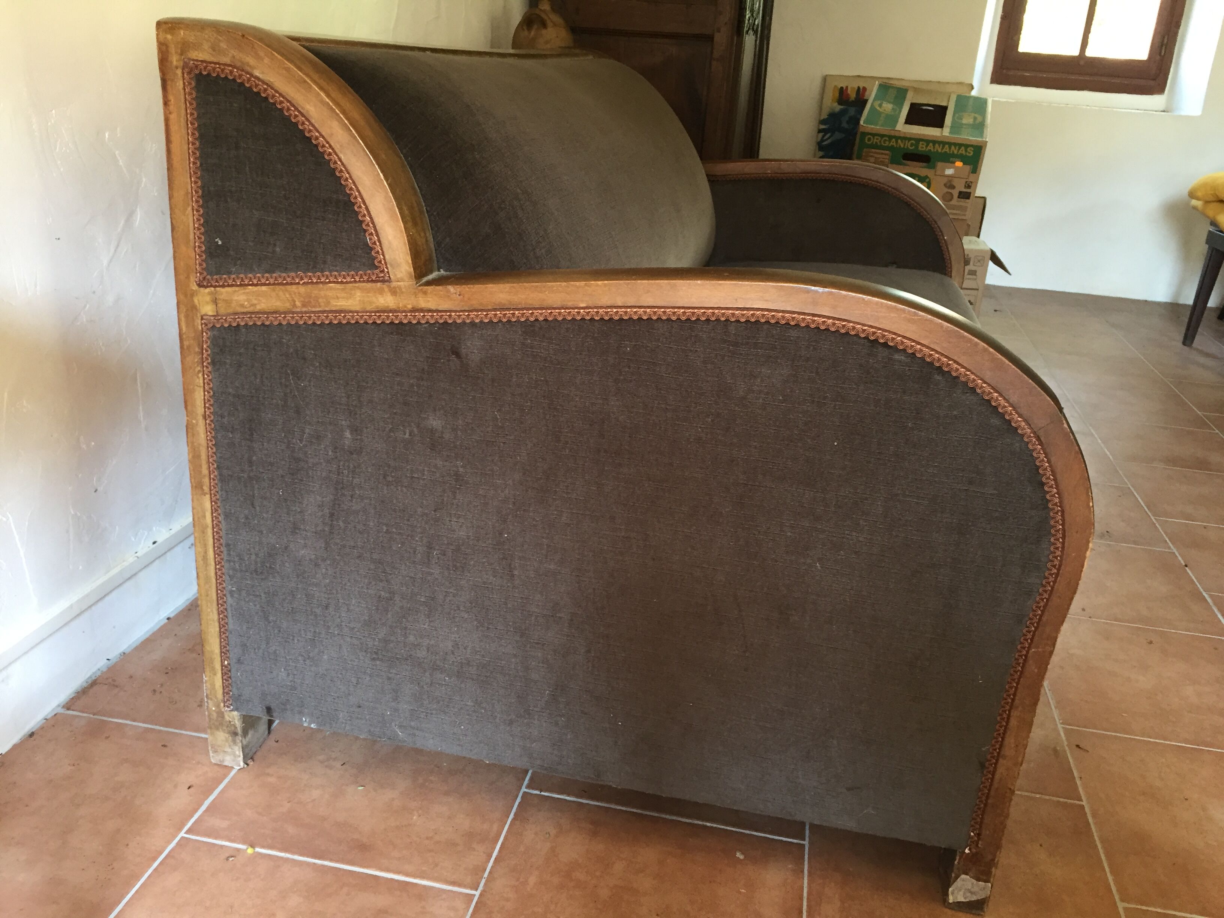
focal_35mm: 29
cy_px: 459
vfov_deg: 48.2
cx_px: 612
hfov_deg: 61.7
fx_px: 1025
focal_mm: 4.15
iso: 160
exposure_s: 1/33
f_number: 2.2
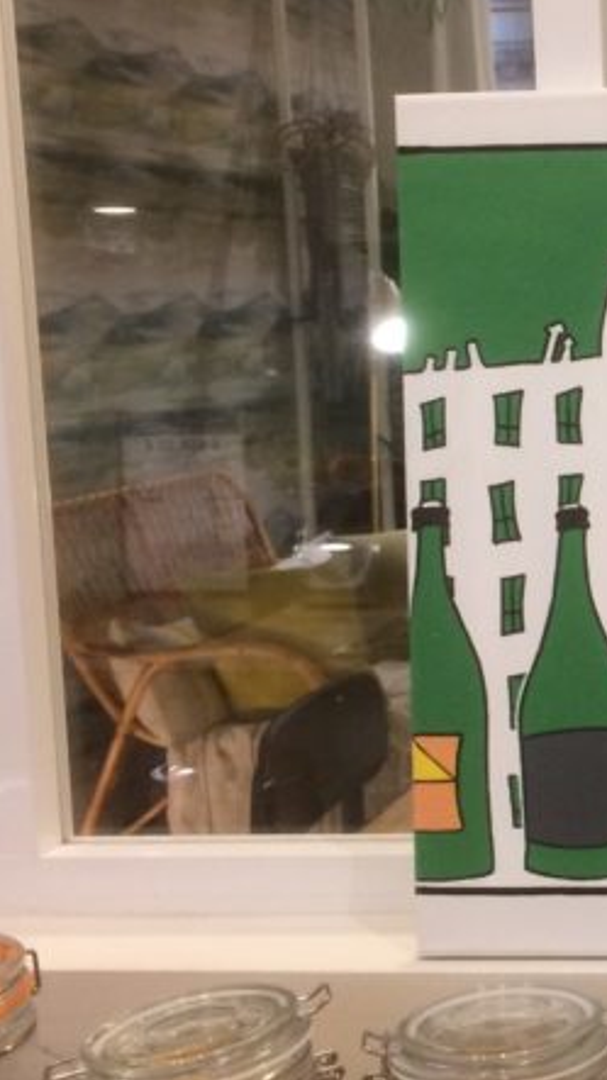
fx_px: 1861
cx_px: 836
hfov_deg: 17.2
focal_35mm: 65
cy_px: 514
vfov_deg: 32.4
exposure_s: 1/30
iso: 100
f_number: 2.2
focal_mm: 4.15
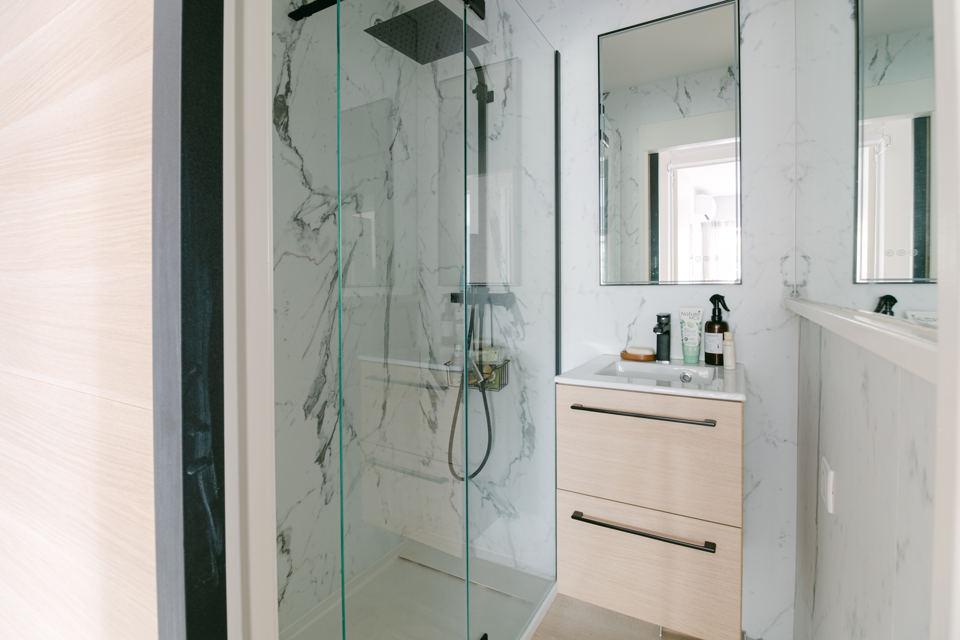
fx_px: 427
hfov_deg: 96.7
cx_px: 489
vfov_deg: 73.7
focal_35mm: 16
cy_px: 312
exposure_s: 13
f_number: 8
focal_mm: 10
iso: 100
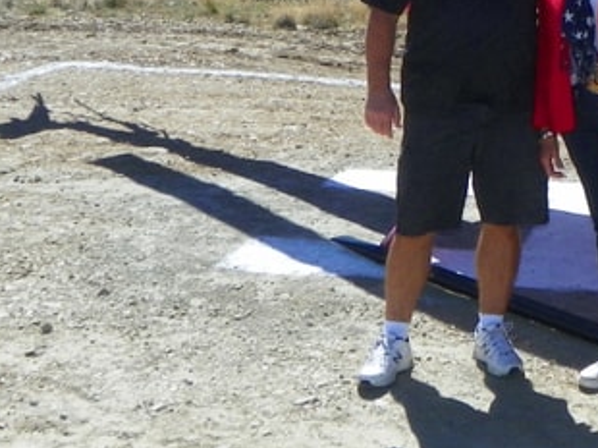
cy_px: 4
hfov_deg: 22.2
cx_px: 635
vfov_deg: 17.2
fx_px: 1450
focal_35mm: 84
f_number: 5.6
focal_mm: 4.6
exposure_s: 1/320
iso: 64
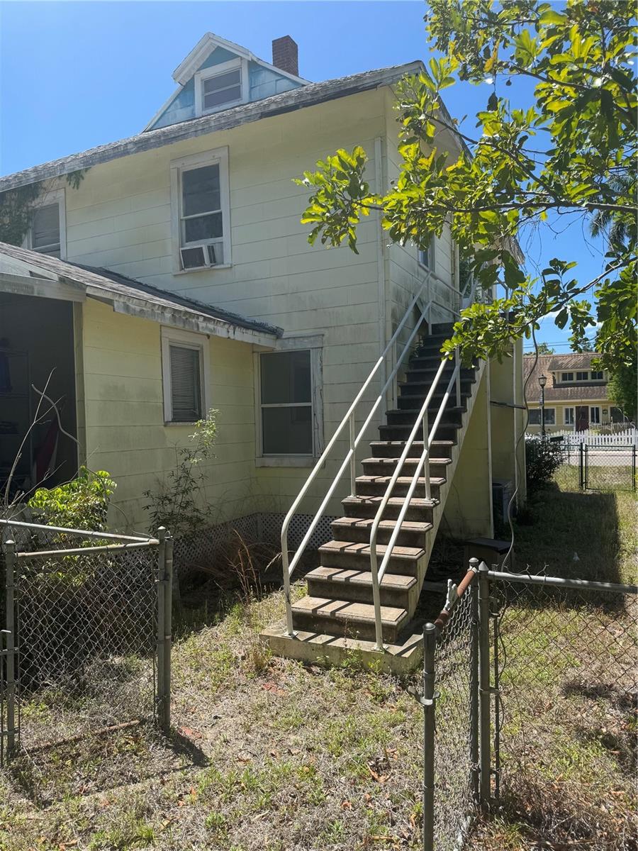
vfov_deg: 71.6
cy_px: 426
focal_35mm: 24
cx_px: 319
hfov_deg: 56.8
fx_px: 590
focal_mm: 6.76
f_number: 1.78
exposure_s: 1/2959
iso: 80
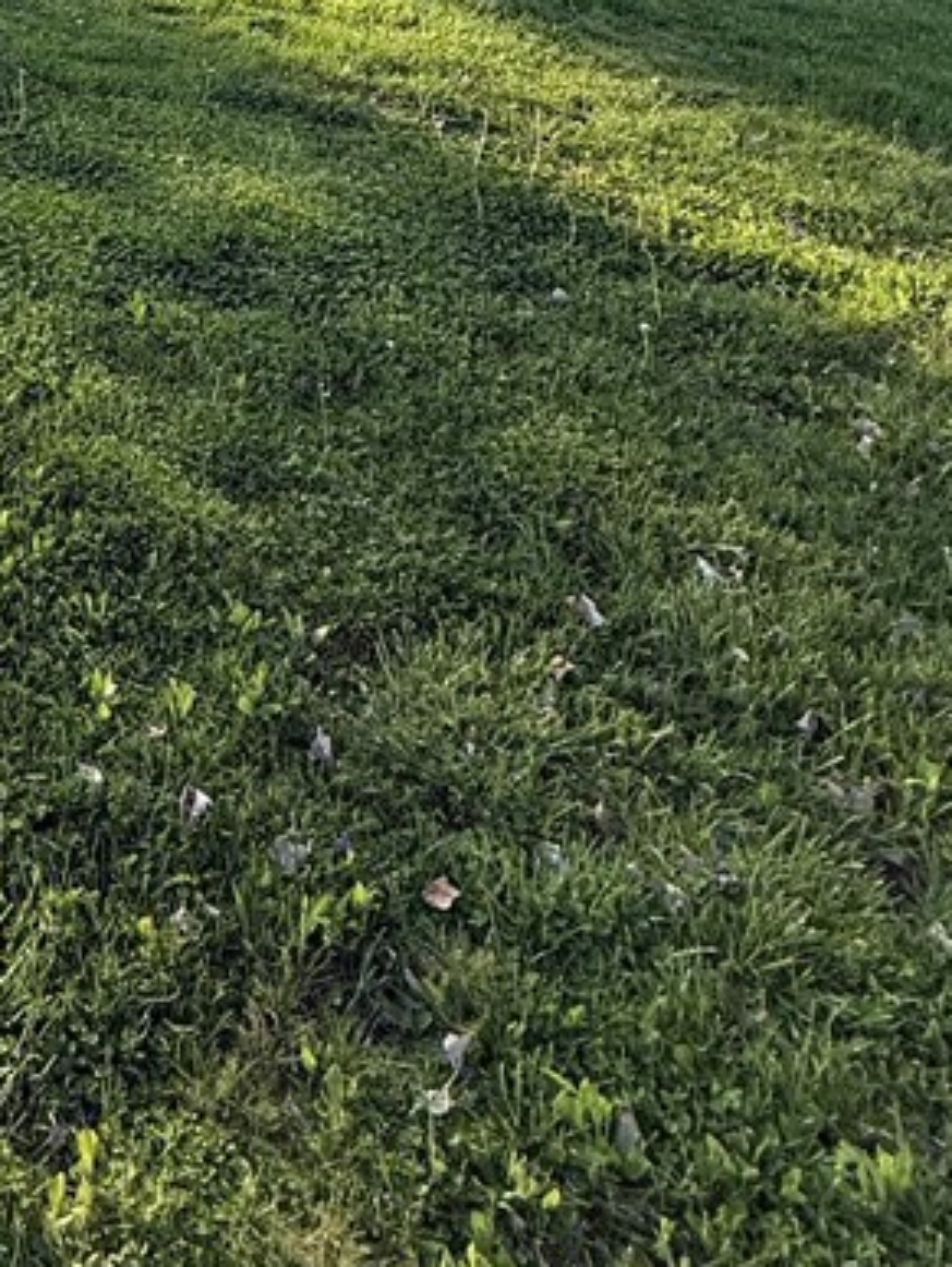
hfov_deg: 31.4
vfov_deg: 38.4
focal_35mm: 37
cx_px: -236
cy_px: -219
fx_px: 1355
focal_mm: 2.22
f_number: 2.2
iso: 64
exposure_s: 1/928
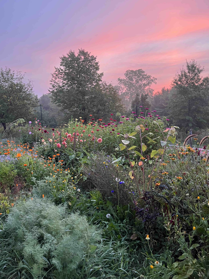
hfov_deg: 53.1
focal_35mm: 26
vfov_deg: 67.3
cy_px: 140
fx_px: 209
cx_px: 104
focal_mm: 5.1
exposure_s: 1/62
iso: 125
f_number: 1.6
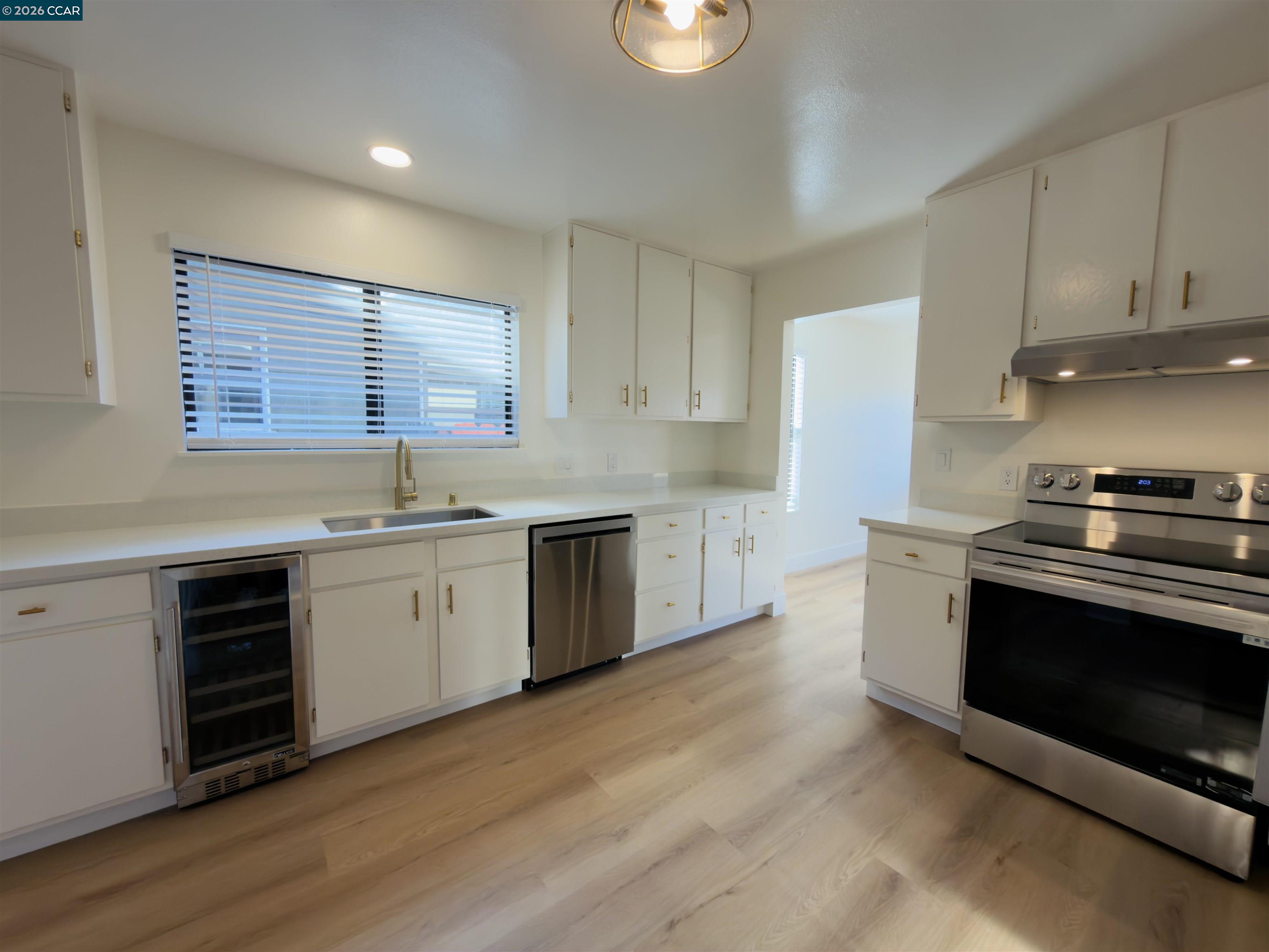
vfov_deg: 85.7
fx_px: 513
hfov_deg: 102.1
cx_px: 634
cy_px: 476
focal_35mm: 14
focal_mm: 2.22
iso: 50
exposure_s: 1/60
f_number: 2.2
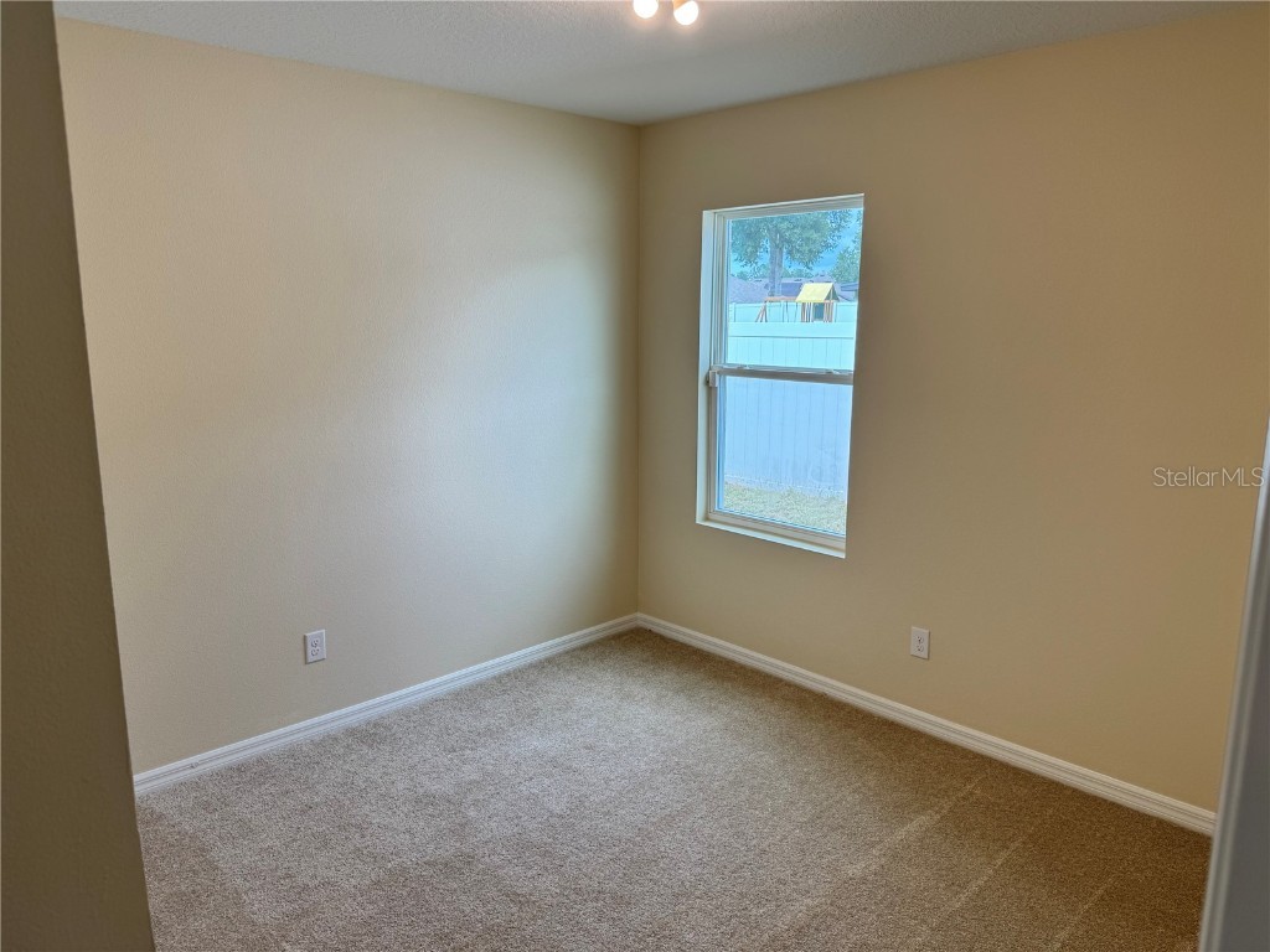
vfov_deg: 56.8
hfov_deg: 71.6
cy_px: 476
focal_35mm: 24
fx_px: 881
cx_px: 635
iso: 80
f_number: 1.78
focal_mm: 6.76
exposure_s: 1/241
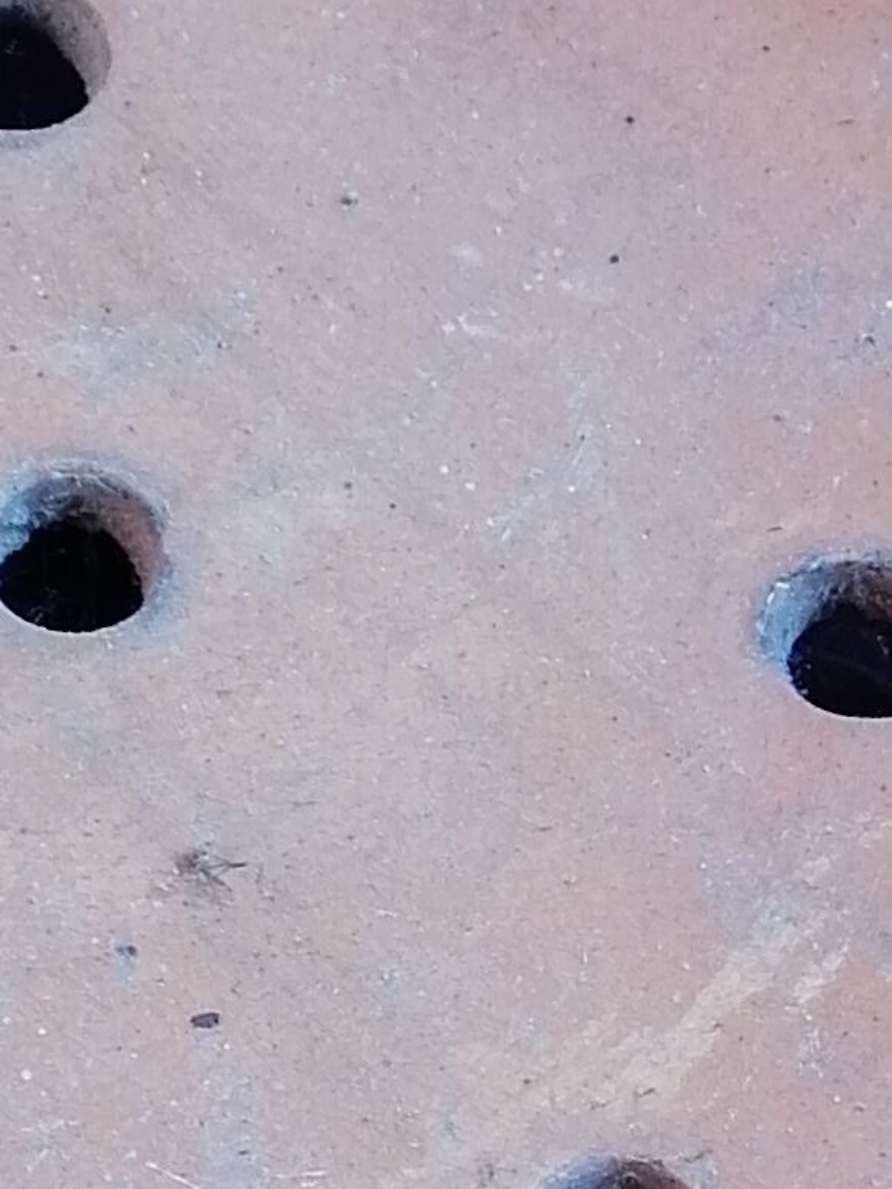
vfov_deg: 12.7
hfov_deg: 9.5
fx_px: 5324
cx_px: 0
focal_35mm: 155
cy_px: 534
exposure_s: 1/50
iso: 80
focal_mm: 3.96
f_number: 1.8
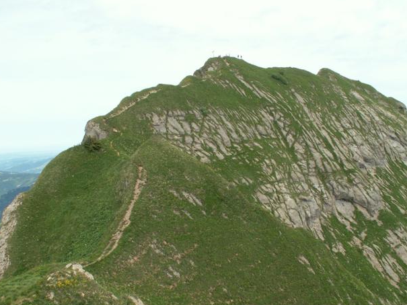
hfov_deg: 50.1
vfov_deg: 38.7
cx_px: 206
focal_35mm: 37
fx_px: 435
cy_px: 157
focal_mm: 5.86
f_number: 5.6
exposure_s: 1/160
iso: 50
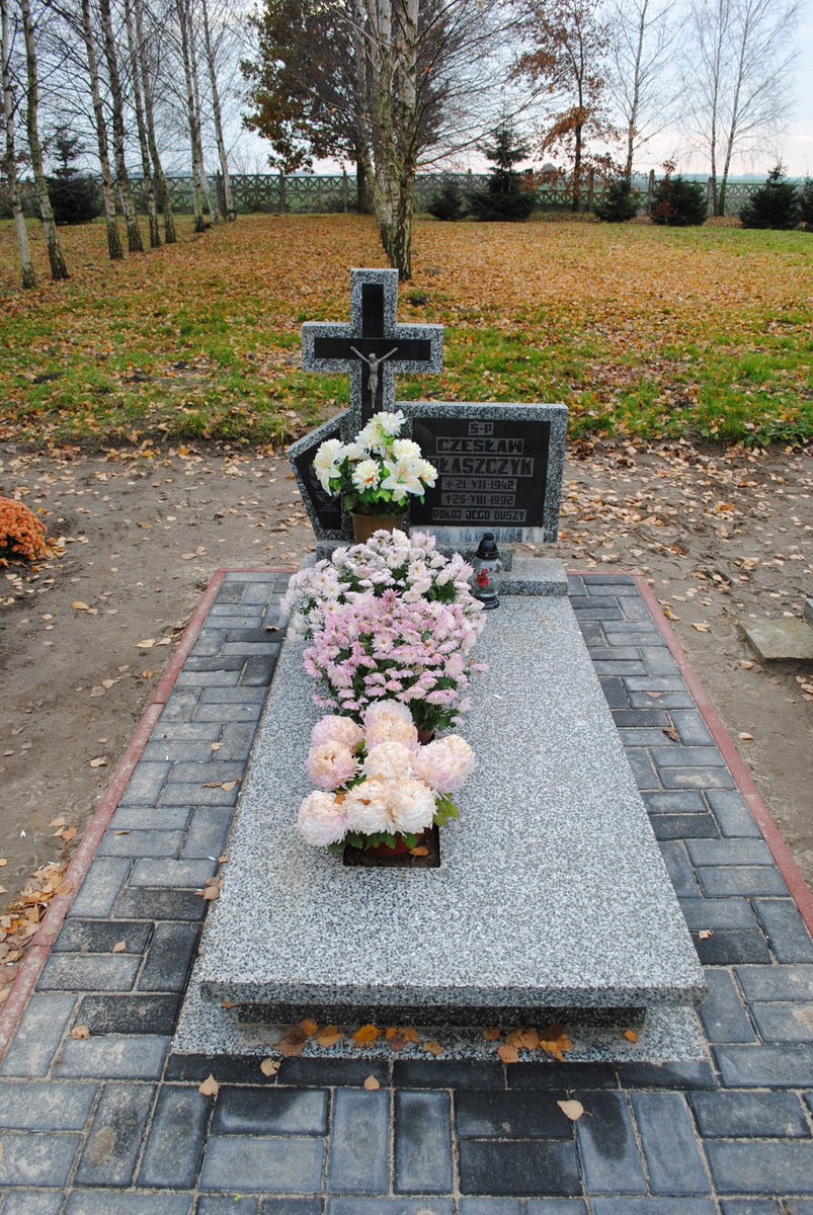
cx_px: 406
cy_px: 608
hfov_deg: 48.0
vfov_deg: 67.3
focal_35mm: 27
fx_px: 912
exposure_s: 1/125
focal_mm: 18
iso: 200
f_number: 5.6
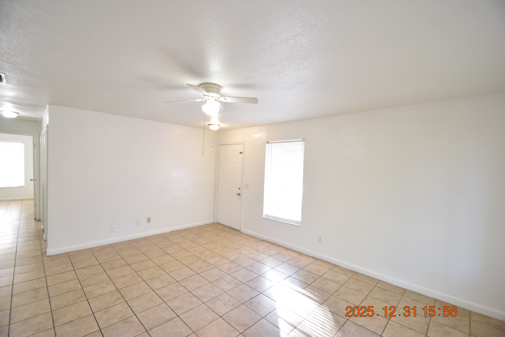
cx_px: 252
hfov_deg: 100.4
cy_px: 168
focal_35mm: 15
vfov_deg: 77.3
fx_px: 210
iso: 800
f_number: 3.5
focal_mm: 10
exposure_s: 1/60
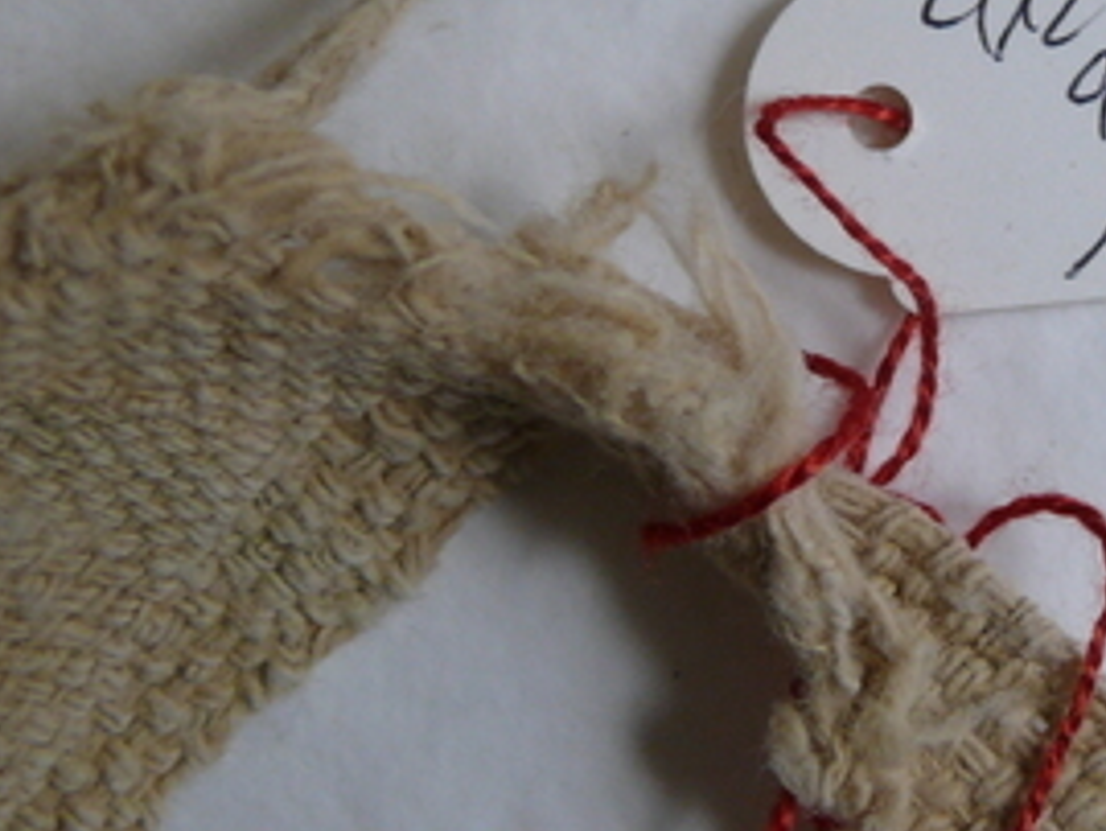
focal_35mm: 119
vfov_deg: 12.4
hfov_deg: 16.3
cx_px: 995
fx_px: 3804
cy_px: 70
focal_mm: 8.4
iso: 100
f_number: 2.8
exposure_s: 1/40
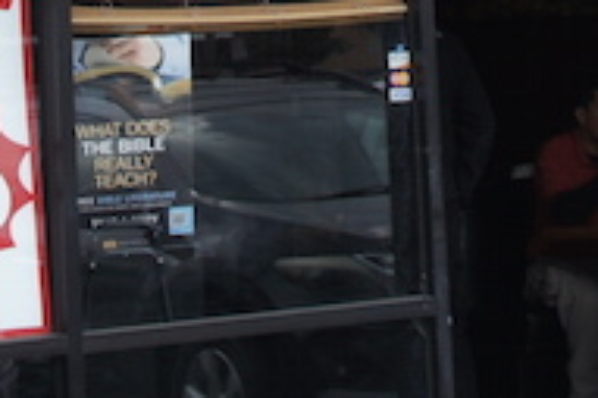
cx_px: 513
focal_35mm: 212
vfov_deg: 6.2
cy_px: -597
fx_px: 3512
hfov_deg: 9.7
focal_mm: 27
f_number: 8
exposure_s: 1/200
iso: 200
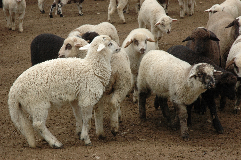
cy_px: 80
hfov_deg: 19.5
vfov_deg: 13.0
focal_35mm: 105
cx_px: 120
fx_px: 702
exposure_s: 1/400
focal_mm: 70
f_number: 10
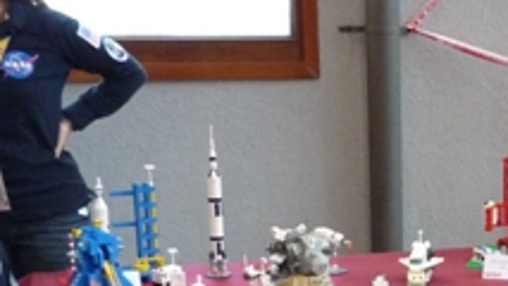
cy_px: 327
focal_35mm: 82
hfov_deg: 24.3
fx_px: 1105
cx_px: 549
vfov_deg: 14.4
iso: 400
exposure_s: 1/25
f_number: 2.8
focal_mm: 4.4
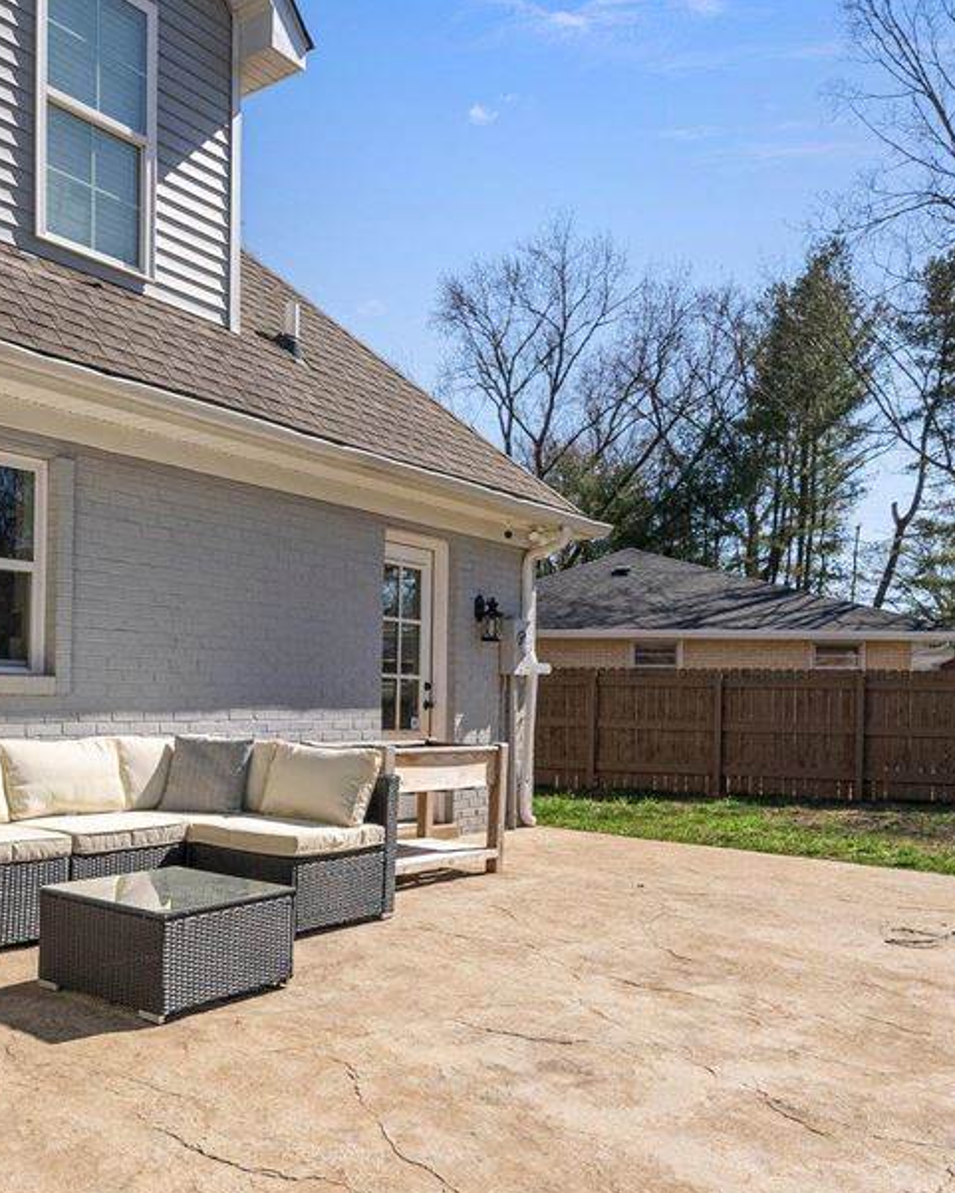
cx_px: 357
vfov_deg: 55.2
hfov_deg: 45.4
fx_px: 1130
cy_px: 719
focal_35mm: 32
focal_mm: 16
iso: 100
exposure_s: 1/1000
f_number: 7.1
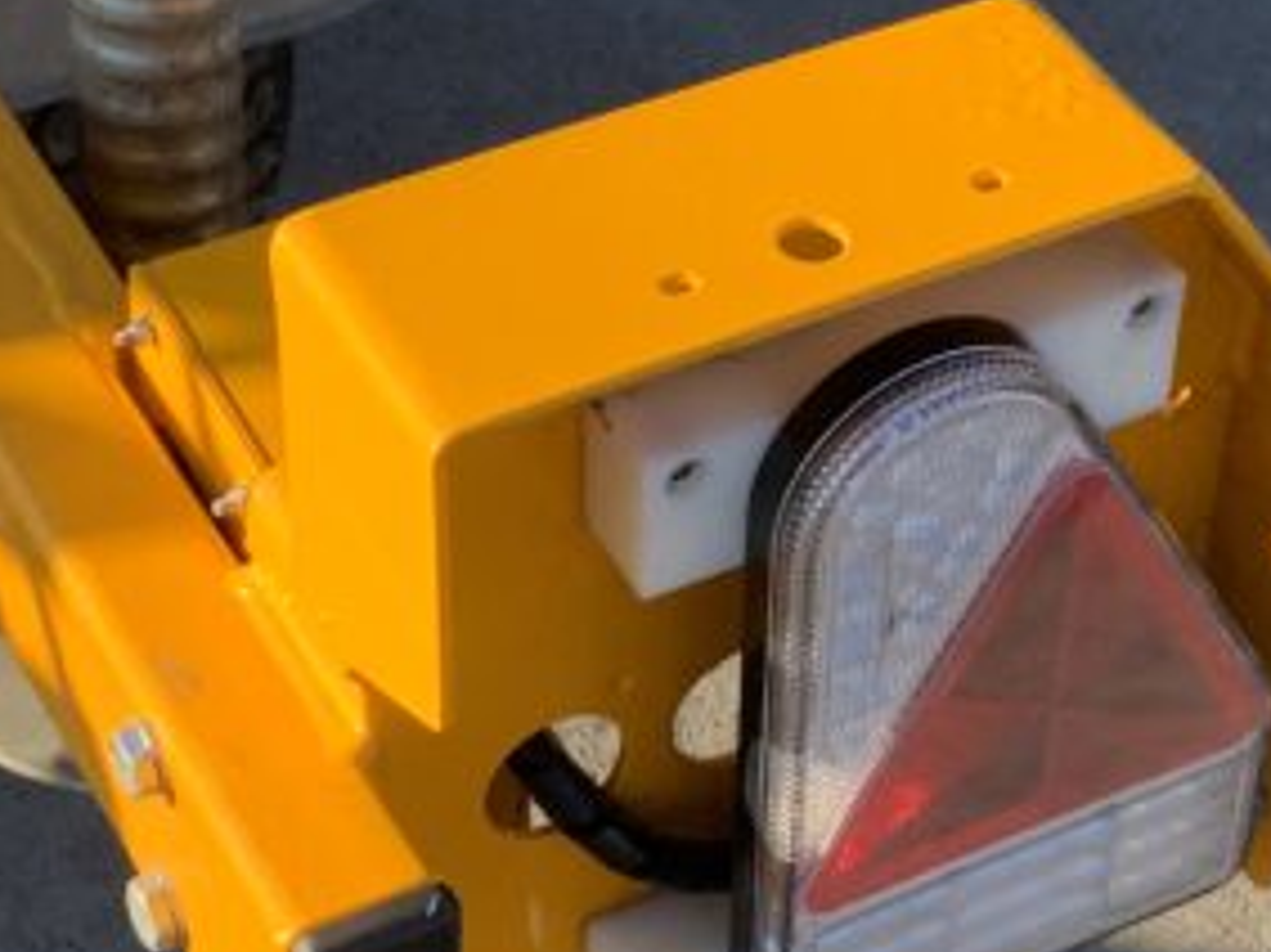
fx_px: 3854
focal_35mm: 105
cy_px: 588
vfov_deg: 14.1
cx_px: 750
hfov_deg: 18.7
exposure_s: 1/519
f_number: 1.8
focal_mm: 3
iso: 16
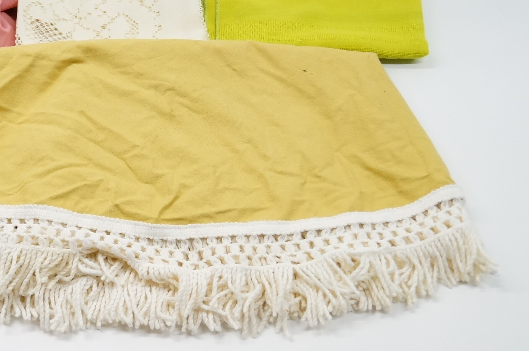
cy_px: 110
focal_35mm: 74
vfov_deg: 18.3
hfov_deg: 26.7
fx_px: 1086
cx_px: 79
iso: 1250
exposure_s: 1/60
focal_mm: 28
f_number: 4.5
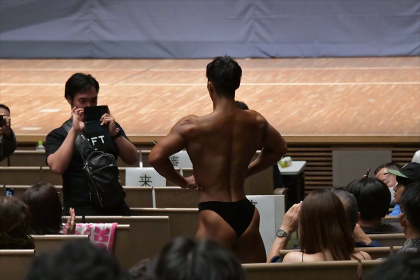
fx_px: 2356
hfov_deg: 10.2
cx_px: 210
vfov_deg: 6.8
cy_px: 140
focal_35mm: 202
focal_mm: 135
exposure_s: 1/400
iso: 14400
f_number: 5.6
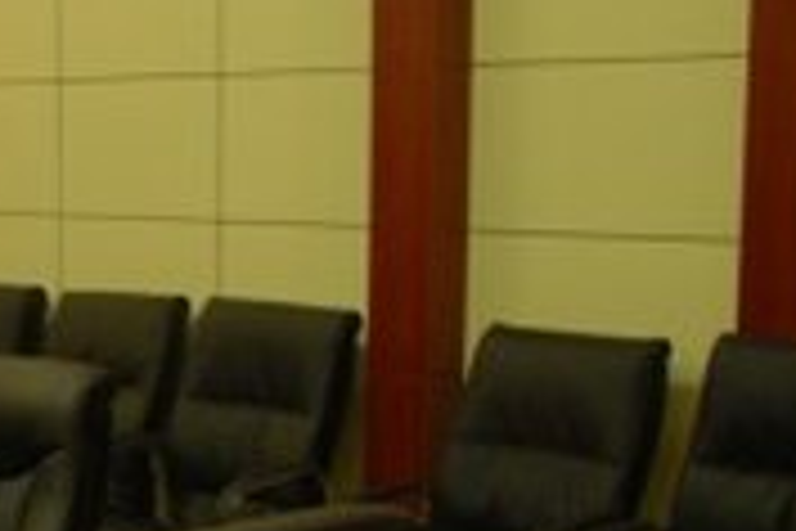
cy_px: 398
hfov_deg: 19.2
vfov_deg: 15.1
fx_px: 1990
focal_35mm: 90
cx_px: -472
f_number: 10
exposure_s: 1/1.6
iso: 200
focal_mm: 18
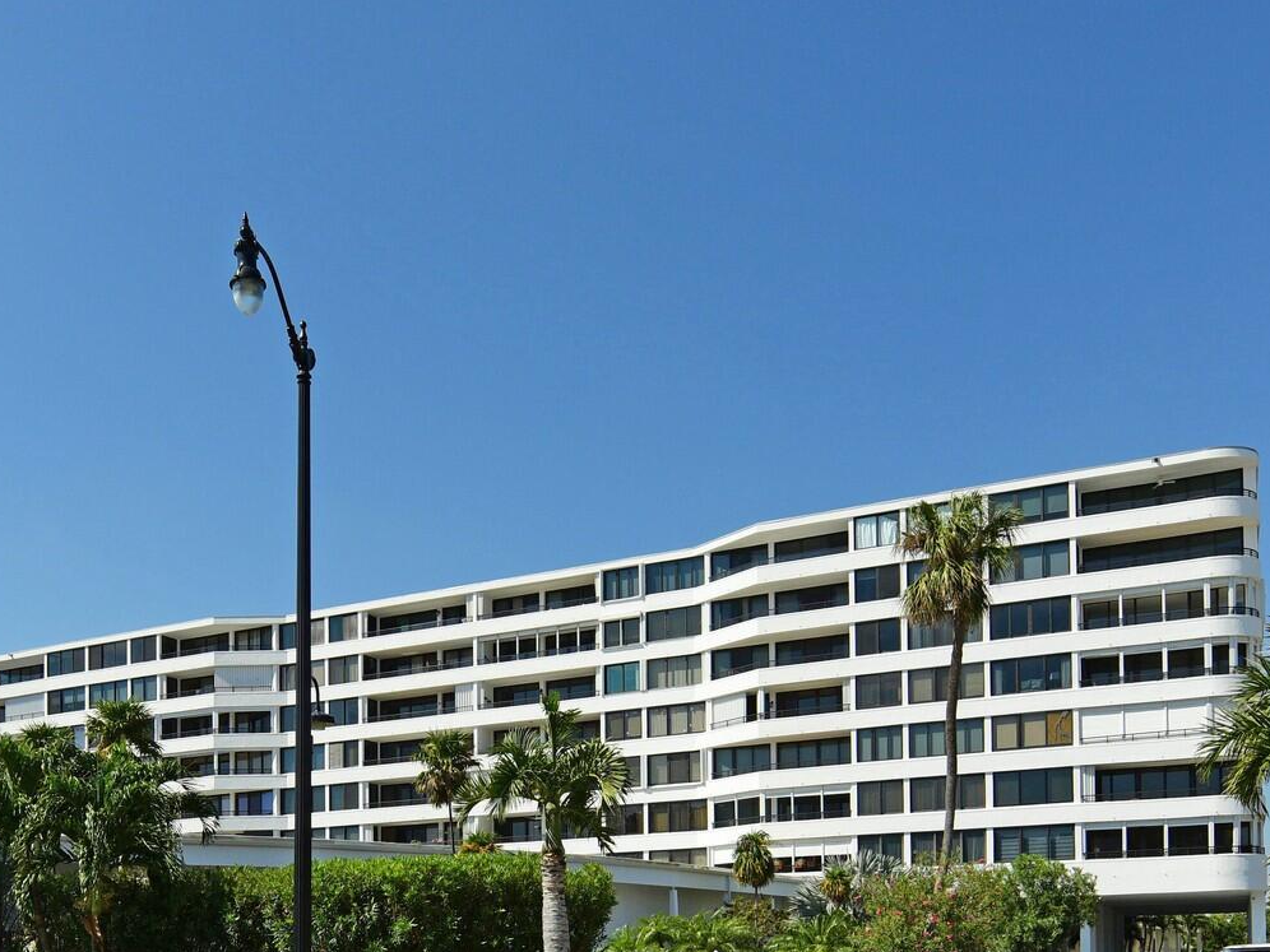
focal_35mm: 18
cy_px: 507
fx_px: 660
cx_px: 718
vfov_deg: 71.5
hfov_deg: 87.3
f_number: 5.6
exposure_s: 1/2000
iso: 250
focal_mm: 14
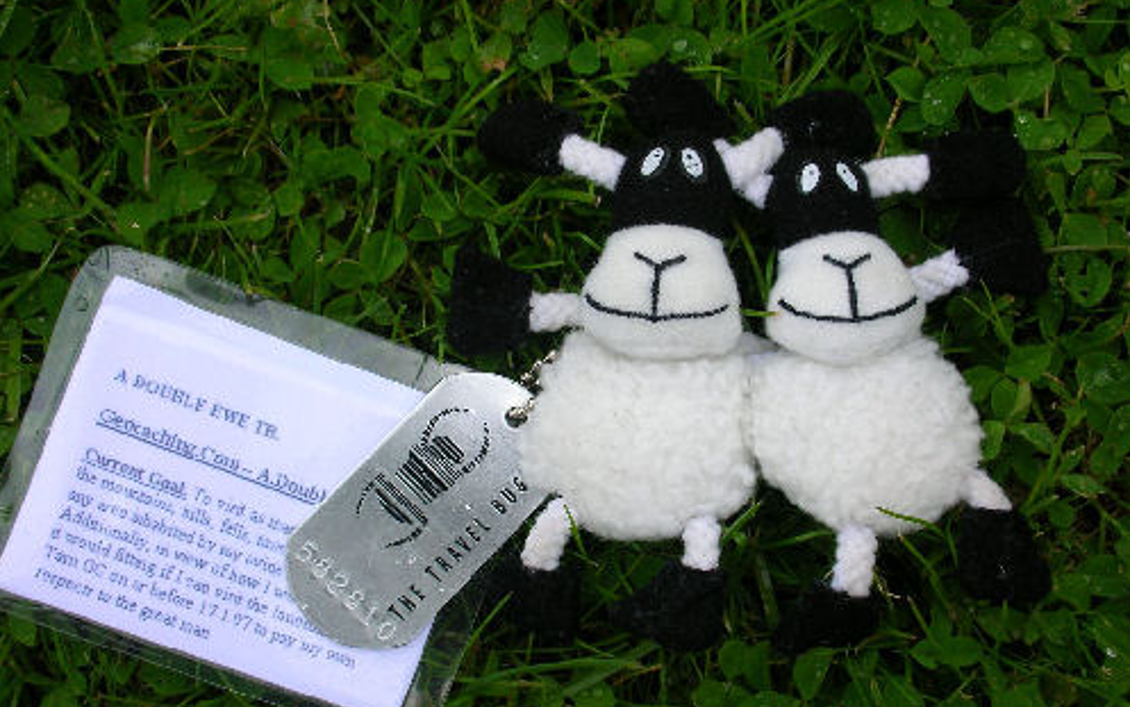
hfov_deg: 31.5
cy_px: 363
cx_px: 564
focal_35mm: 65
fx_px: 2002
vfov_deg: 20.0
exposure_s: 1/43.7
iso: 50
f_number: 11.3
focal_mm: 10.1
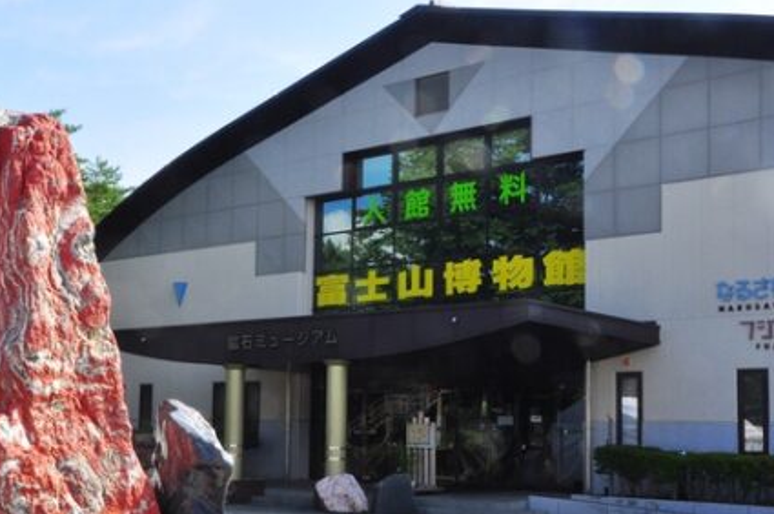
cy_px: 326
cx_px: 244
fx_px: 1181
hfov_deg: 35.9
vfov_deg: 24.5
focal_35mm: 55
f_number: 20
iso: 400
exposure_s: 1/100
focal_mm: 26
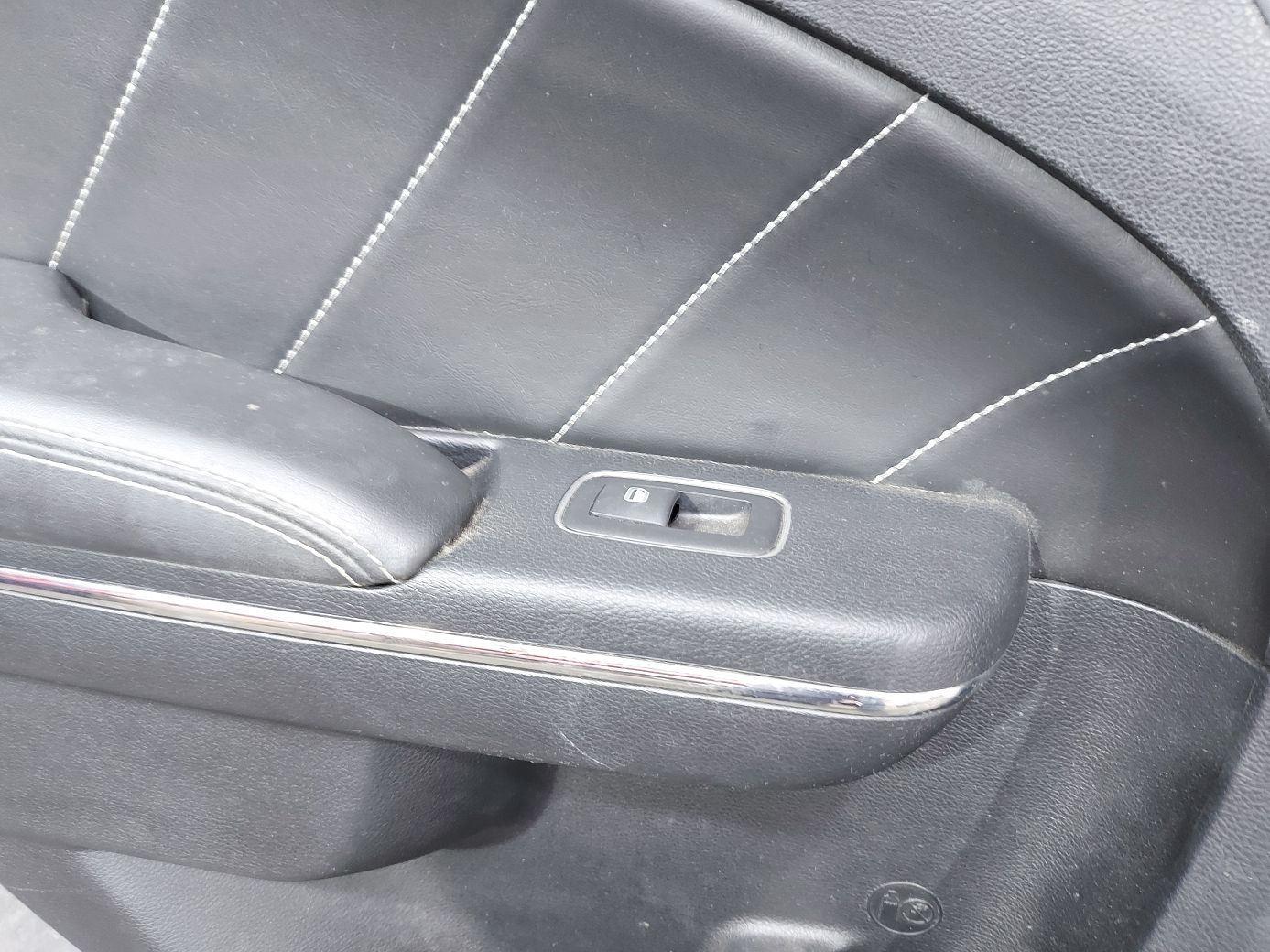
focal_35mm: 24
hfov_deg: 71.6
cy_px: 476
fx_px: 880
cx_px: 635
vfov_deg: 56.8
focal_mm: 5.23
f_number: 1.8
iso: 500
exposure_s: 1/20
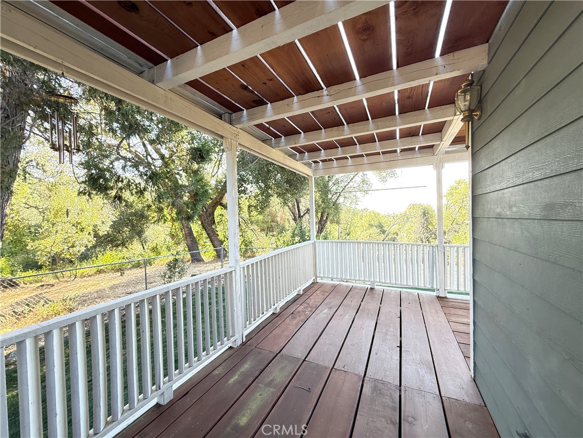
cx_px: 292
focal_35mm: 14
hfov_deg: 102.1
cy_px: 219
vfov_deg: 85.7
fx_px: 236
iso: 320
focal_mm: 2.22
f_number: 2.2
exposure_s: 1/99
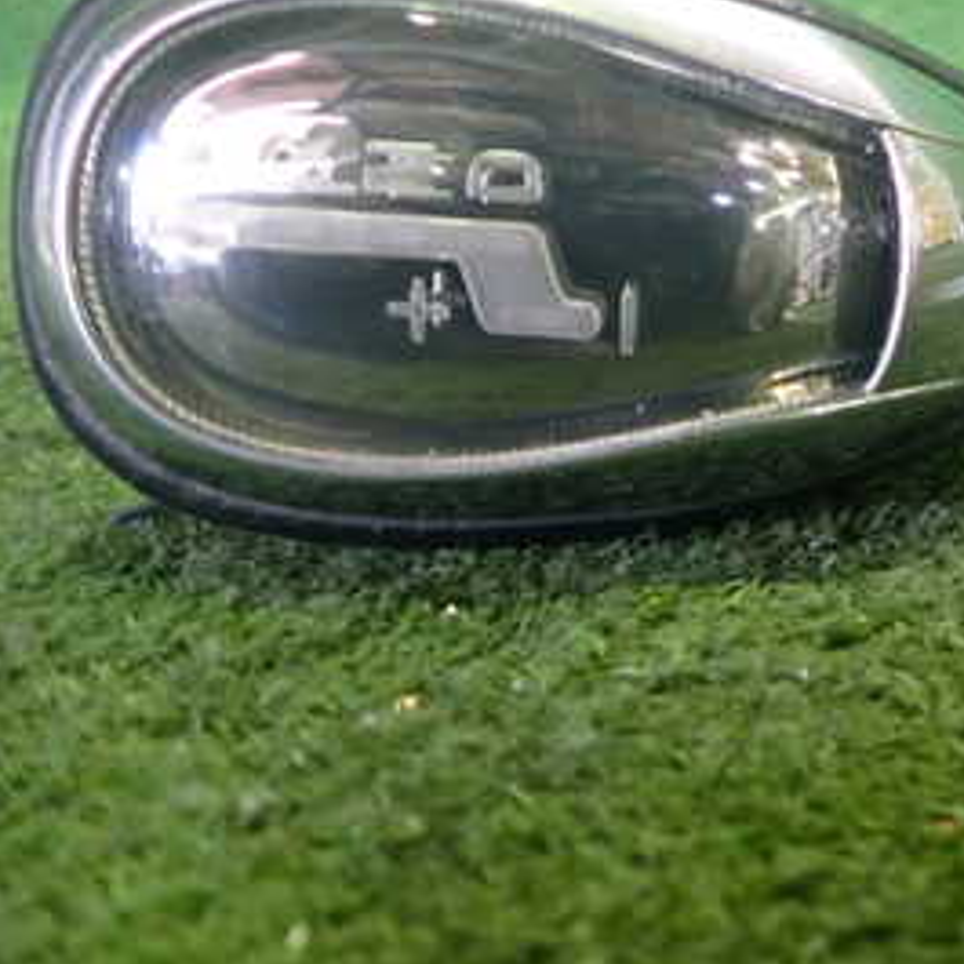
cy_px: 364
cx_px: 909
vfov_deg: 28.5
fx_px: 1890
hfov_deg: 27.3
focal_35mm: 60
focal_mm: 5.4
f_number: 2.3
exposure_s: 1/30
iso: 640
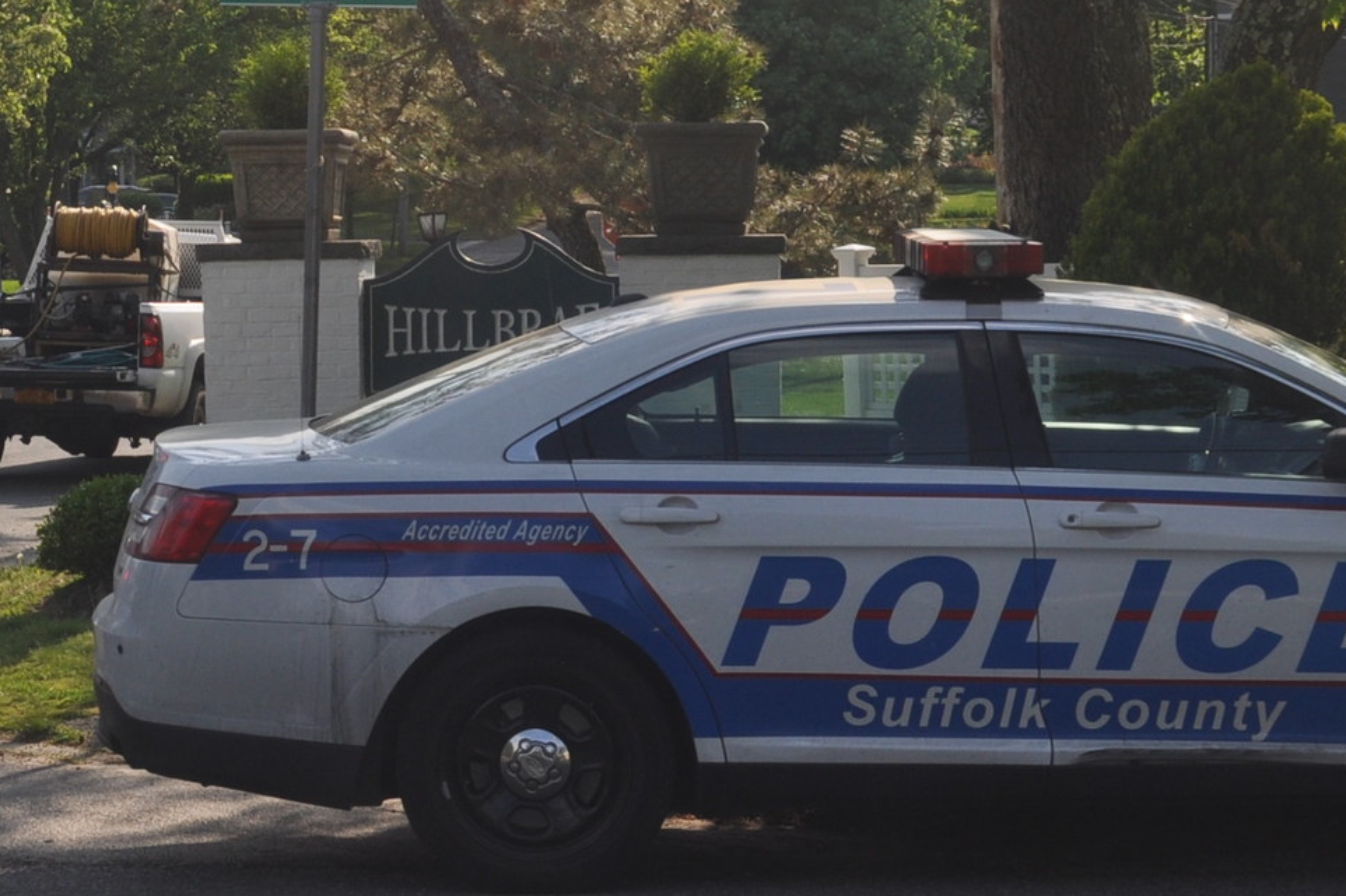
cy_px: 407
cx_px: 192
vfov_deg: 12.6
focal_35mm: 109
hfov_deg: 18.5
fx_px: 4074
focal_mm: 28
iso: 200
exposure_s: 1/320
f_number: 9
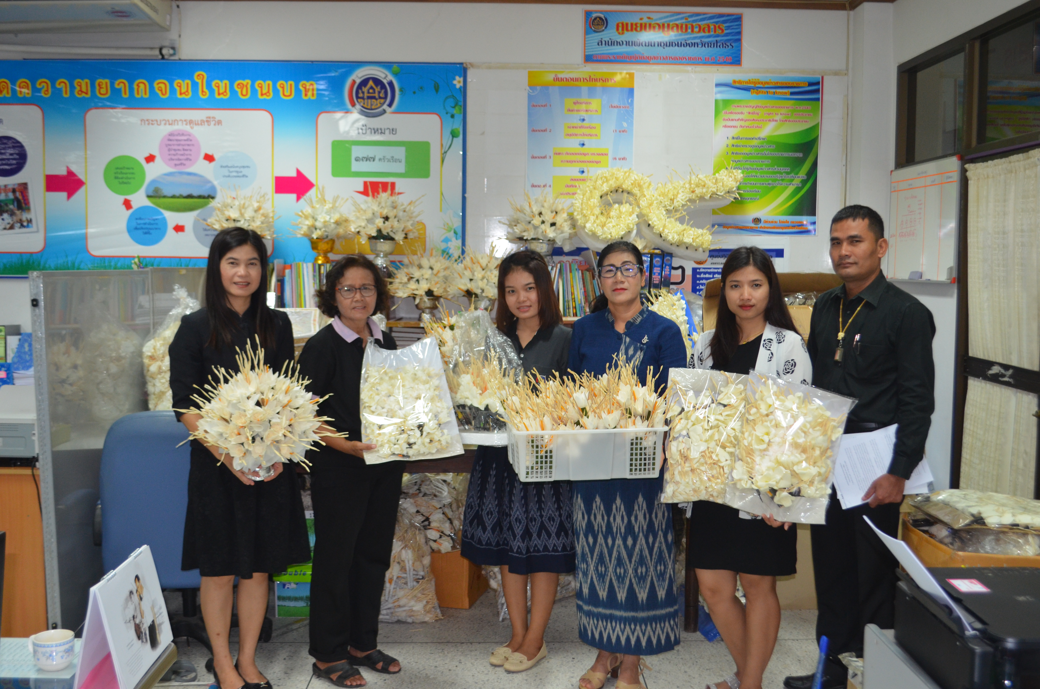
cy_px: 344
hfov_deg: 53.2
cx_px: 520
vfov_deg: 36.7
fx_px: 1038
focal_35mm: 36
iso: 800
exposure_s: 1/60
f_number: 4
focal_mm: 24
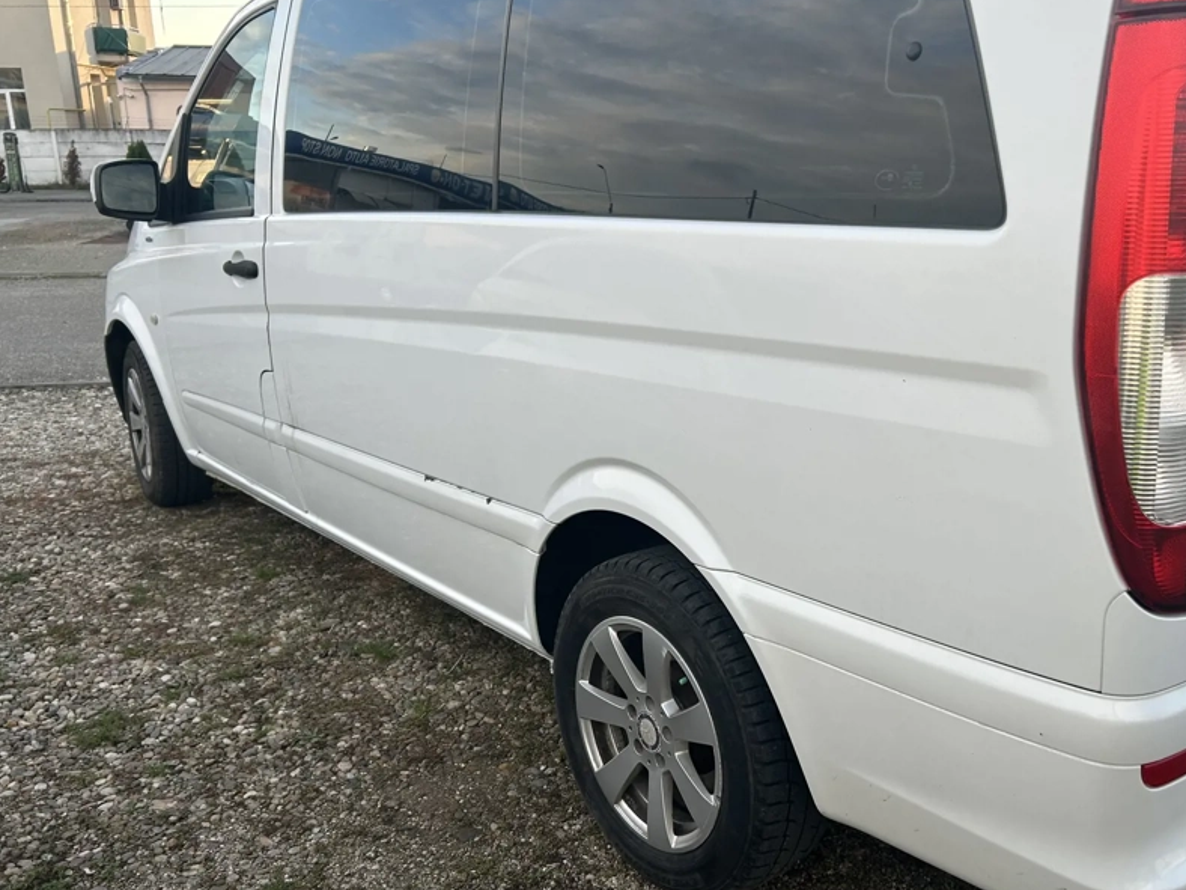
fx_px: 1131
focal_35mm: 33
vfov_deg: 42.9
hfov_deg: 54.8
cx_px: 727
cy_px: 464
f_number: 1.5
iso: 50
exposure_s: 1/614
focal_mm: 5.7
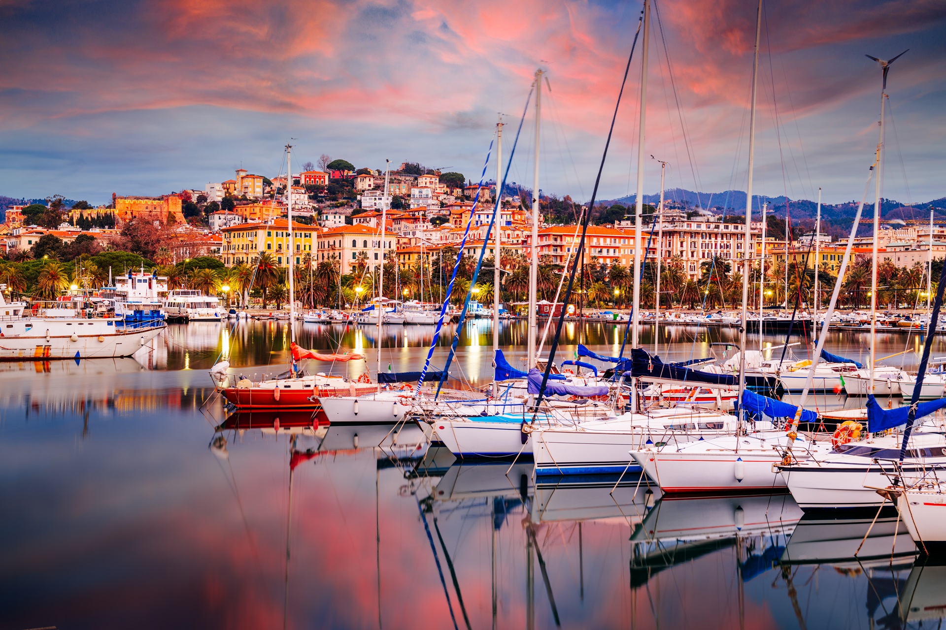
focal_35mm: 48
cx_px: 473
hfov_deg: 41.1
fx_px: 1261
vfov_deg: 28.1
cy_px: 315
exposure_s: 13
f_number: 8
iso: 64
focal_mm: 48
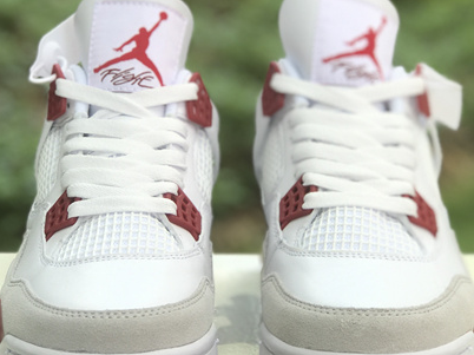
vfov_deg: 14.1
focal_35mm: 105
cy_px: 137
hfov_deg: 18.7
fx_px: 1437
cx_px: 241
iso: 20
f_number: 2.8
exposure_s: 1/121
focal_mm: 6.6
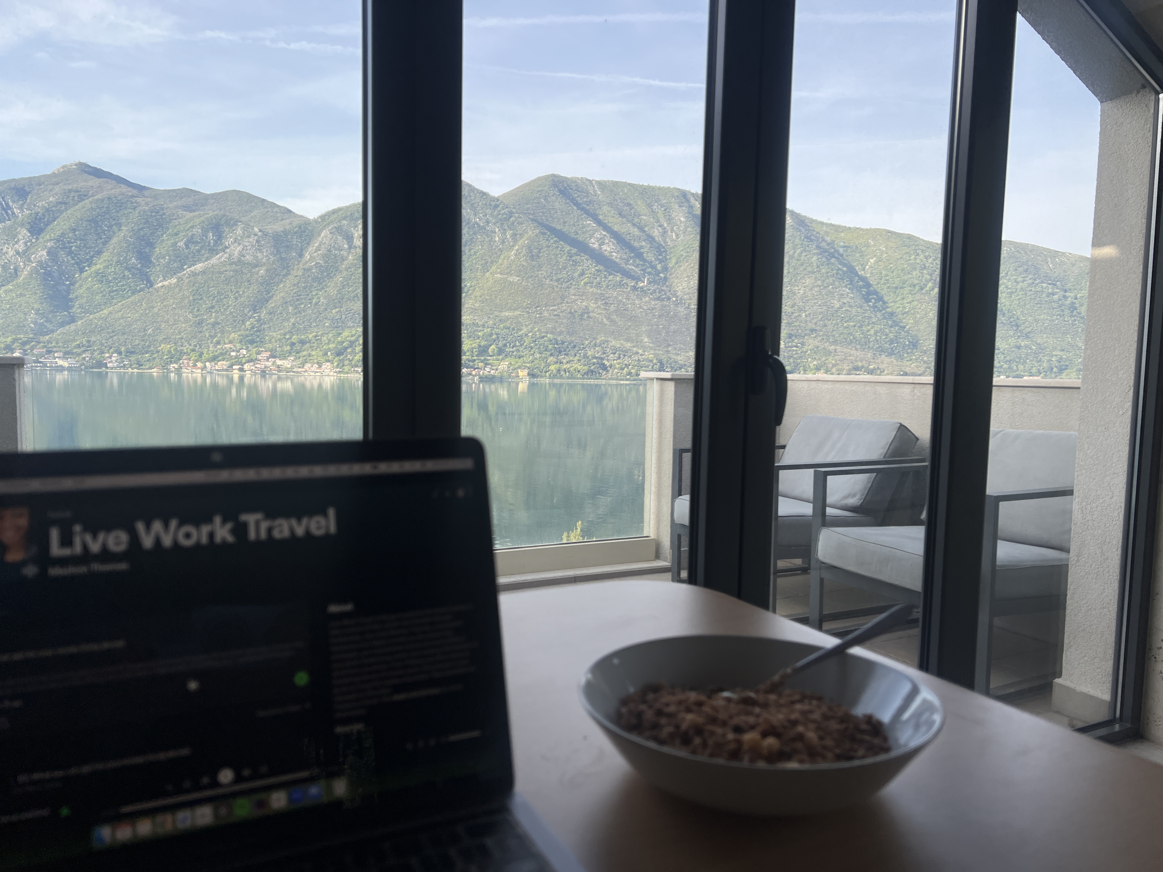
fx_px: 874
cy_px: 436
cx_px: 582
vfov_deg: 53.1
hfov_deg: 67.3
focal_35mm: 26
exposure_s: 1/1326
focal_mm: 5.7
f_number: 1.5
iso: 50
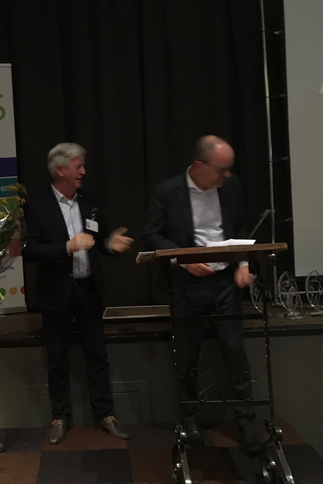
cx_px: 31
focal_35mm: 41
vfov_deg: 47.4
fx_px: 552
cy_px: 240
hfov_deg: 31.1
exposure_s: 1/17
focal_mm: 4.15
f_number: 2.2
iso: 500
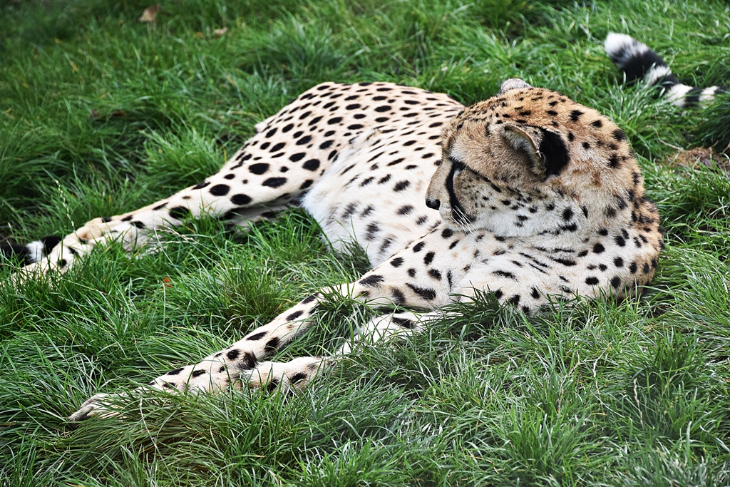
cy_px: 244
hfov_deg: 16.1
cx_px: 365
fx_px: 2586
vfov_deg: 10.8
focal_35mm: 128
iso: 400
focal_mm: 85
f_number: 7.1
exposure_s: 1/200
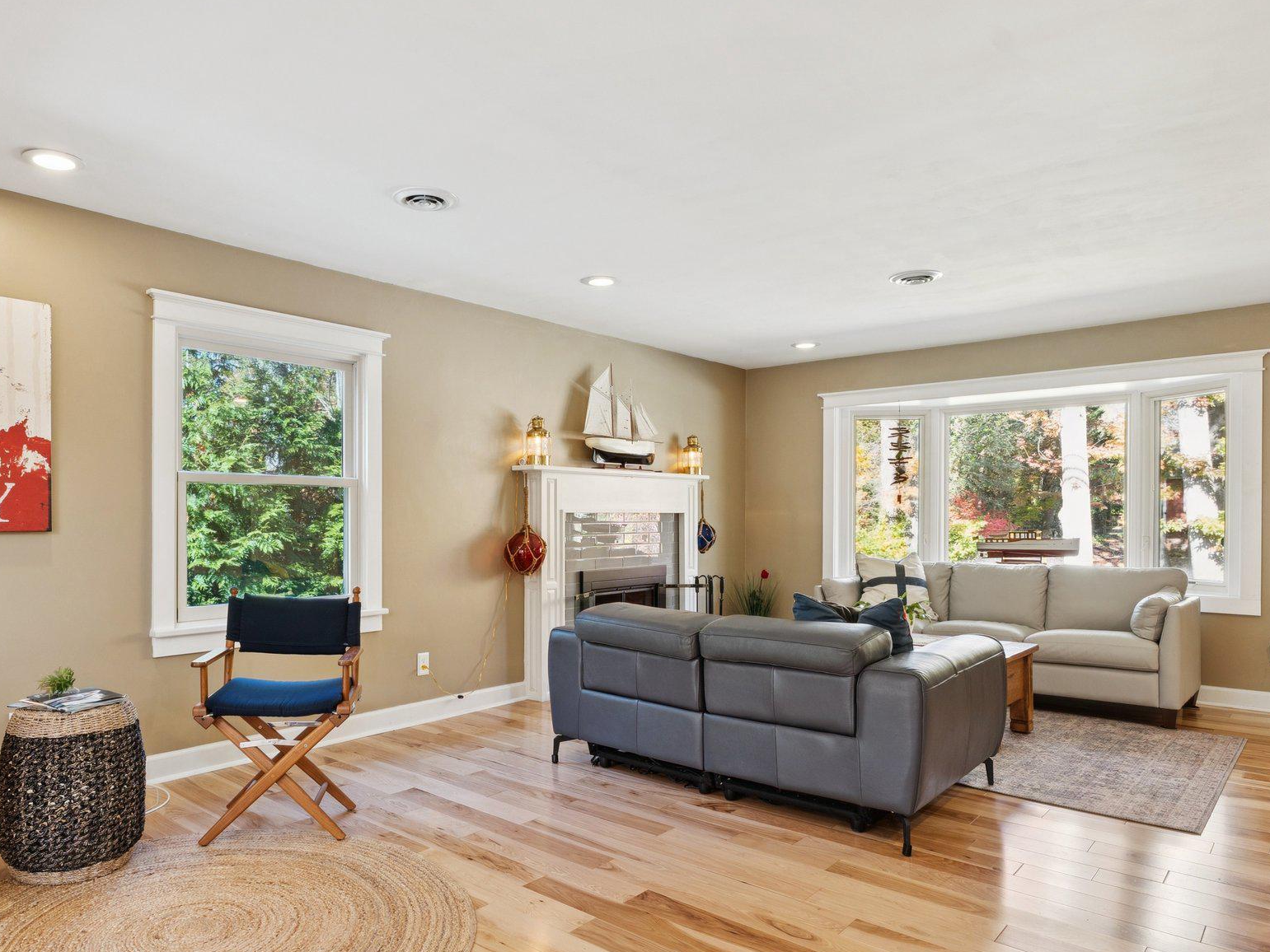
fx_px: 844
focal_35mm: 23
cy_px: 544
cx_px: 529
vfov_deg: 58.6
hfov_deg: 73.4
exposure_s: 1/3.33
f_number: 9
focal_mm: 12.2
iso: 200
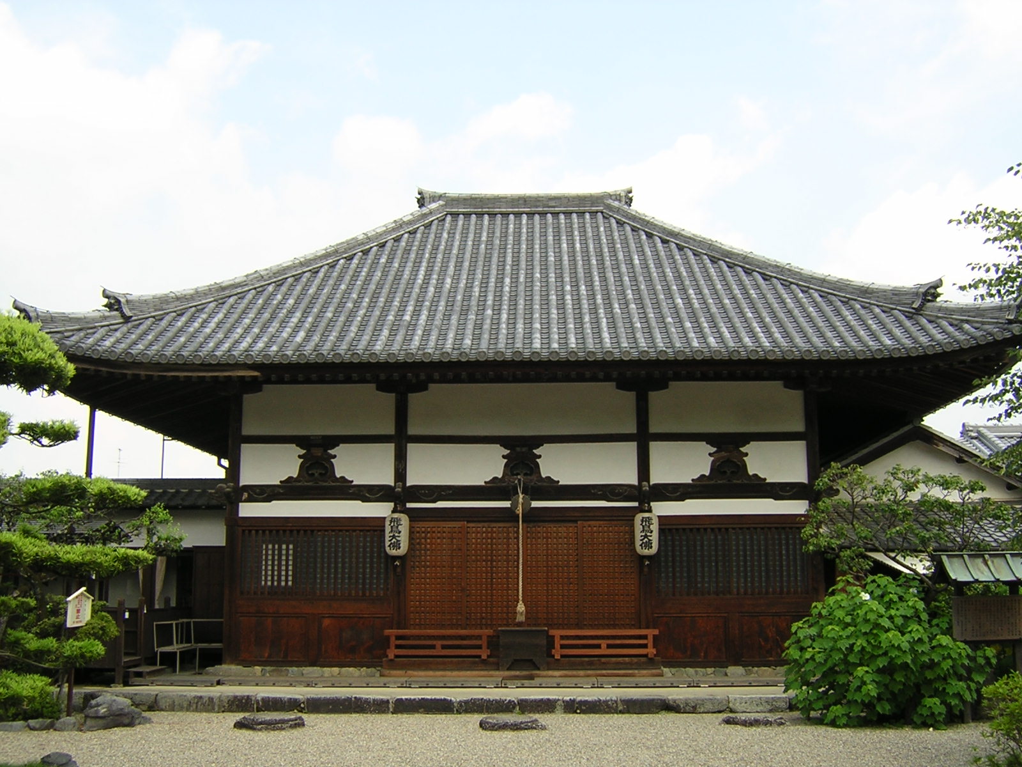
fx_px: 1063
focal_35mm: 36
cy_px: 384
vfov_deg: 39.7
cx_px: 511
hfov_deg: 51.4
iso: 100
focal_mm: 4.7
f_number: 5.2
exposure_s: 1/171
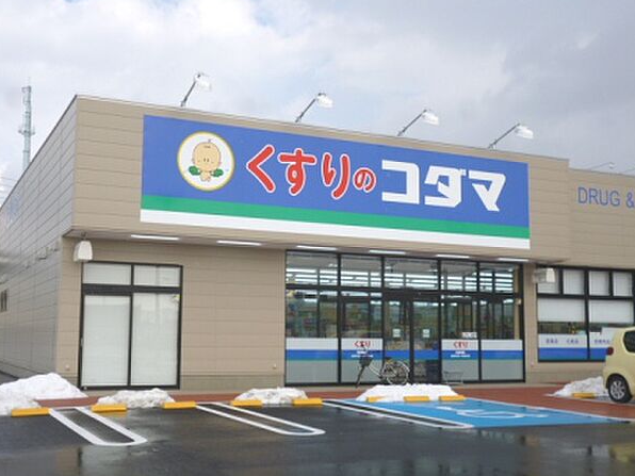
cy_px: 247
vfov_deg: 32.9
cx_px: 302
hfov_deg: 42.9
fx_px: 807
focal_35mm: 44
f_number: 3.7
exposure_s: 1/640
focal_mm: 7.3
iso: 100
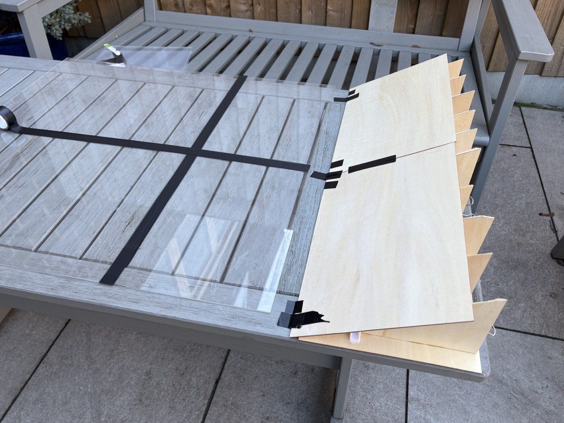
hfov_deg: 65.3
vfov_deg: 51.3
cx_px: 288
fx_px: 440
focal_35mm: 27
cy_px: 206
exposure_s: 1/122
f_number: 1.6
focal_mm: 5.96
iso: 32
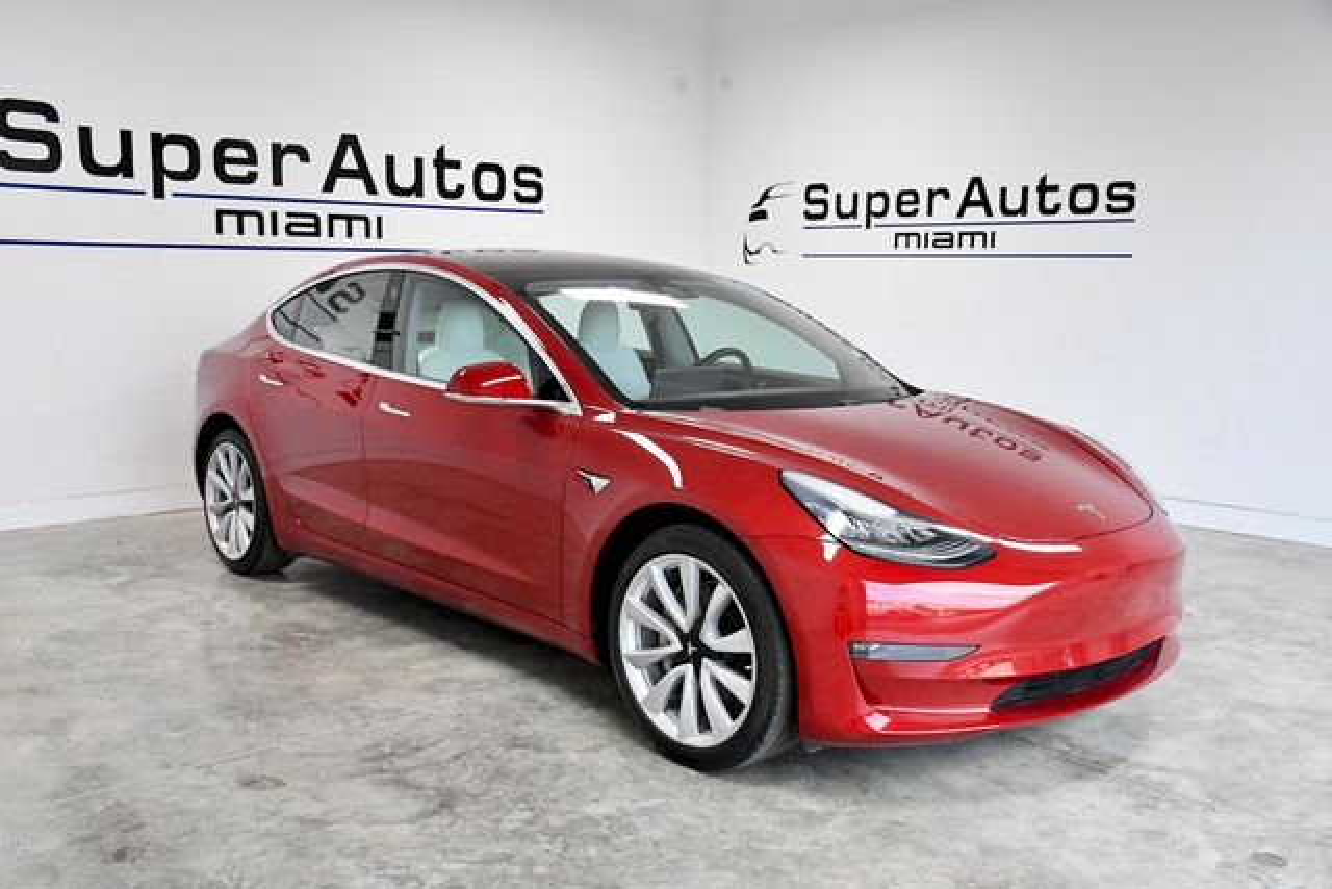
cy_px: 444
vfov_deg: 40.0
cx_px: 666
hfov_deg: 57.2
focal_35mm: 33
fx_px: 1221
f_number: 4.5
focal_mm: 22
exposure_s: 1/800
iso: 2500
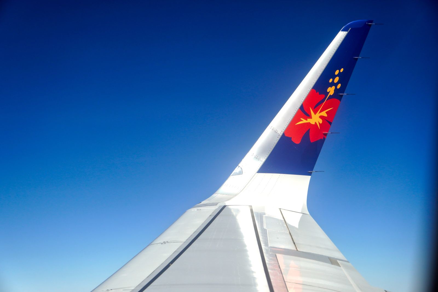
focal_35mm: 105
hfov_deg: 19.5
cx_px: 219
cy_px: 146
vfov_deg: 13.1
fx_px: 1276
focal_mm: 69.9
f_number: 5.6
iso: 100
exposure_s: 1/1000
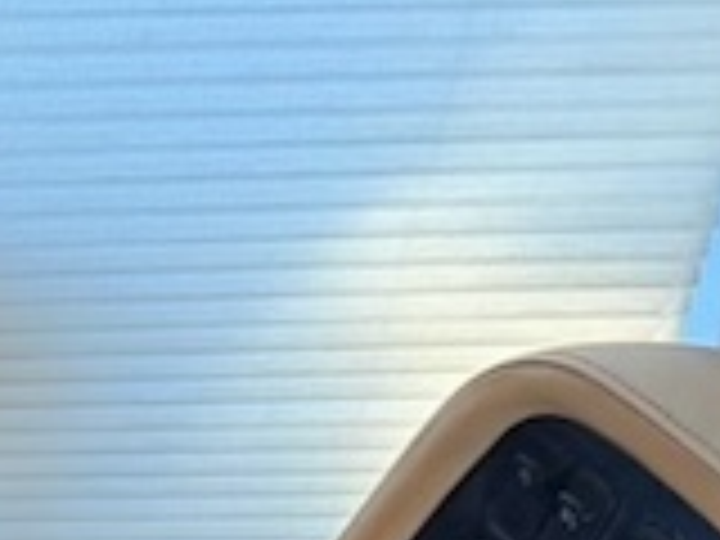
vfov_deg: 9.2
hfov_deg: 12.0
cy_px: 1098
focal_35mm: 150
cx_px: -644
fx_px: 3120
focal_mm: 6.76
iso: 500
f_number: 1.78
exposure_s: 1/60
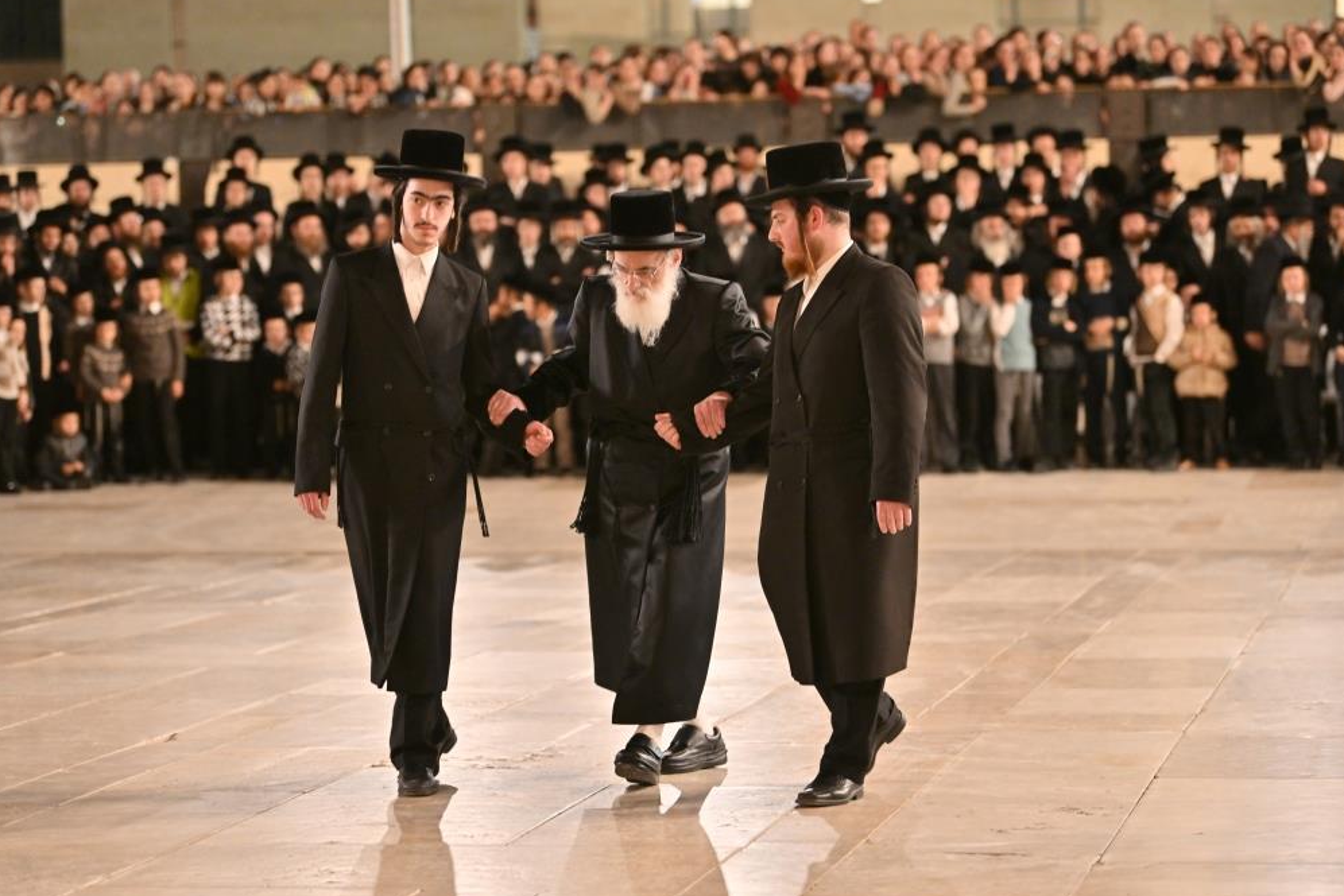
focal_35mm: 115
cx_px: 663
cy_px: 448
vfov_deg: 11.9
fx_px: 4294
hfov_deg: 17.8
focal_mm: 112
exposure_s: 1/160
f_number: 2.8
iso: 1250
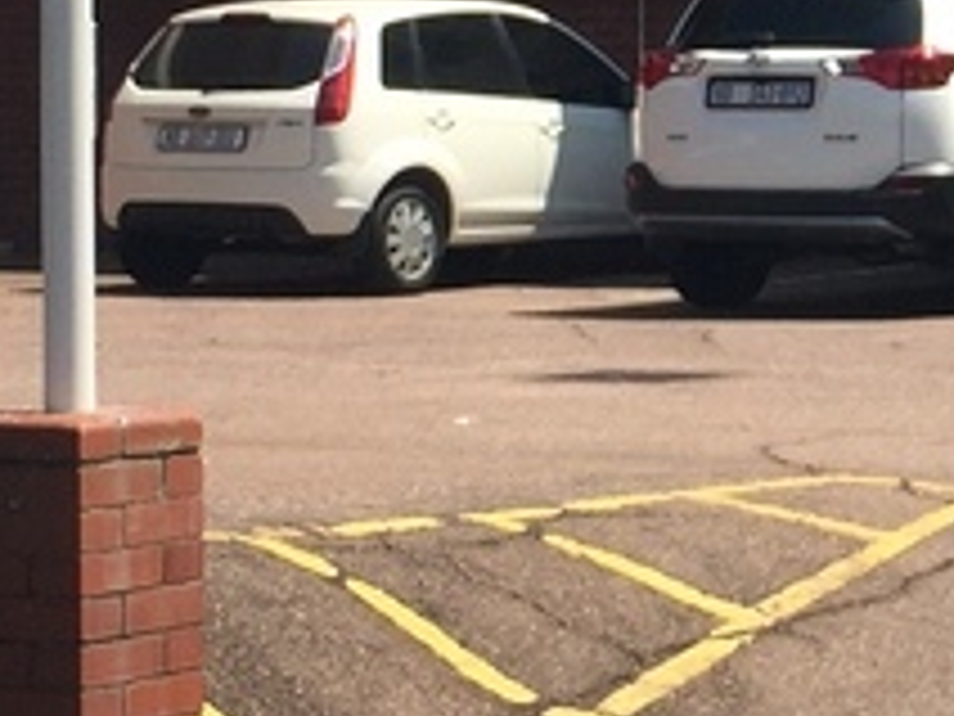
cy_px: -54
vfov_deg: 9.0
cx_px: 1382
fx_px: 4520
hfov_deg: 11.6
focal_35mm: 164
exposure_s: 1/1721
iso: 32
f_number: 2.2
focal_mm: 4.15
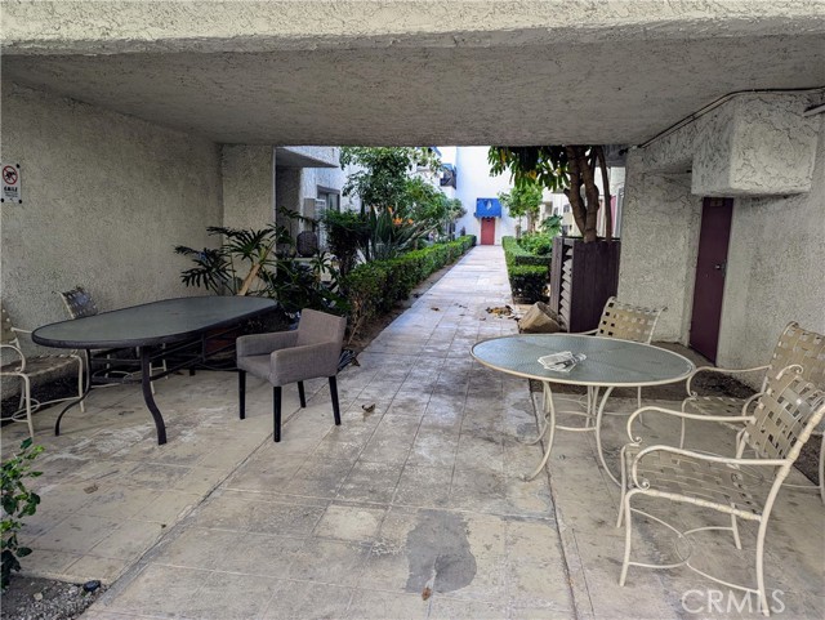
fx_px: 572
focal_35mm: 24
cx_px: 412
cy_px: 310
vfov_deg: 56.9
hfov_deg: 71.6
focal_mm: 6.81
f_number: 1.85
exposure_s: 1/225
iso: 46
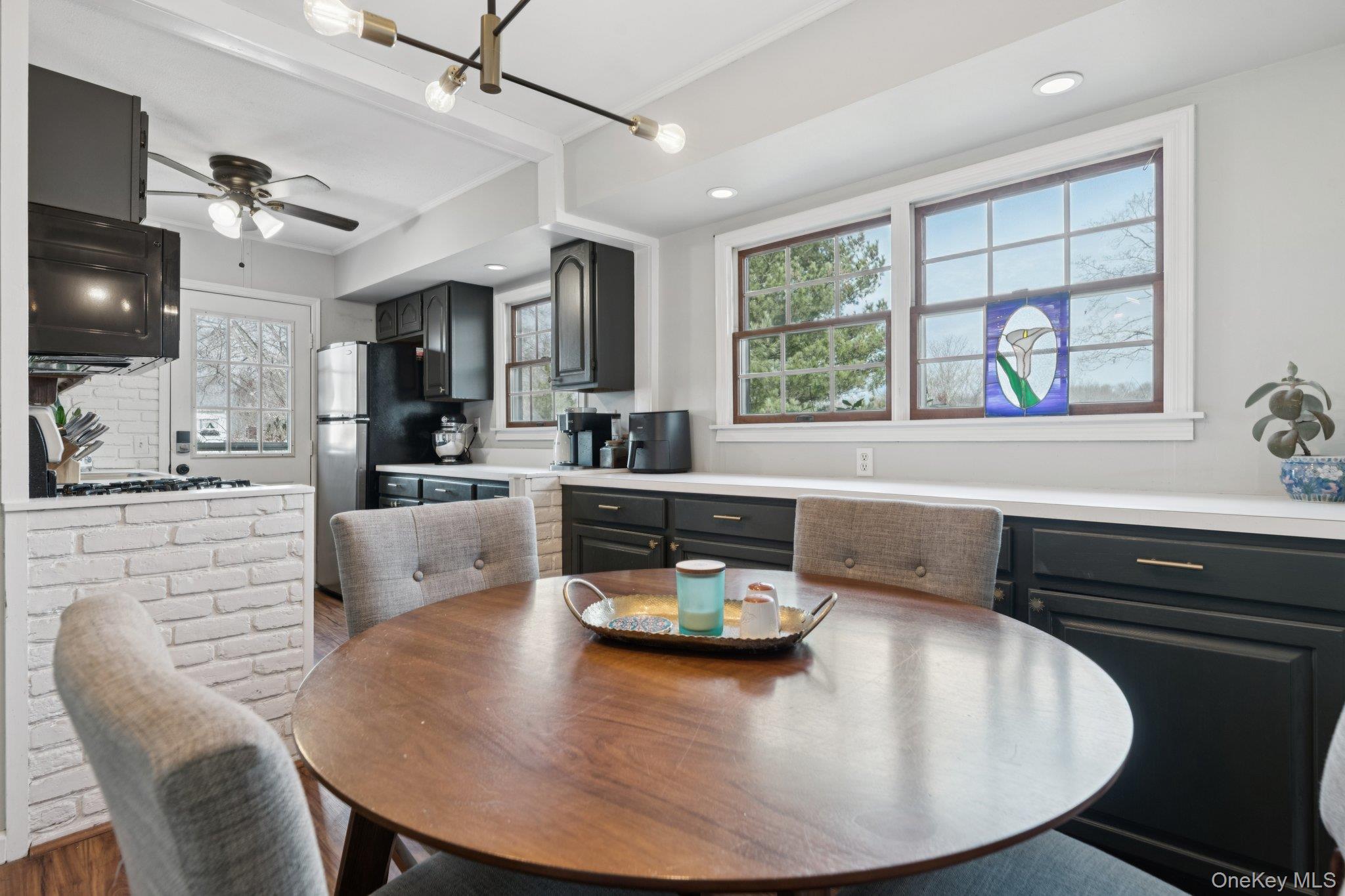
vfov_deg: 67.4
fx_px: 672
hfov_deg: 90.0
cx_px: 672
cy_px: 448
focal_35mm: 18
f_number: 8
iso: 320
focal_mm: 18
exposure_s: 1/50
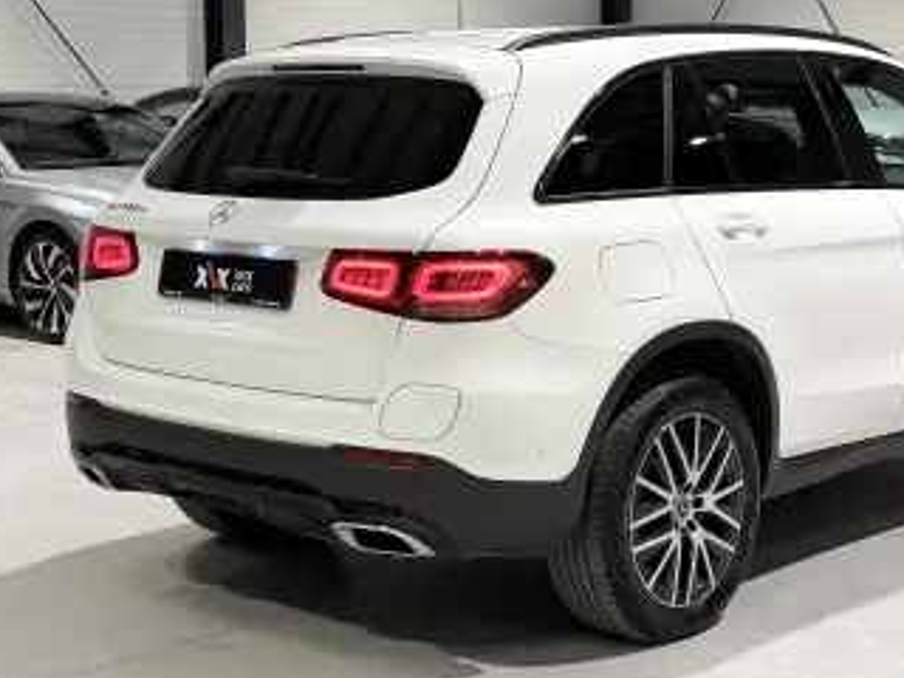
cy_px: 311
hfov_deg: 35.5
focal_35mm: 54
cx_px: 401
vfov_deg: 27.0
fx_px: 1410
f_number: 1.78
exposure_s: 1/50
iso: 64
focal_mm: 6.76
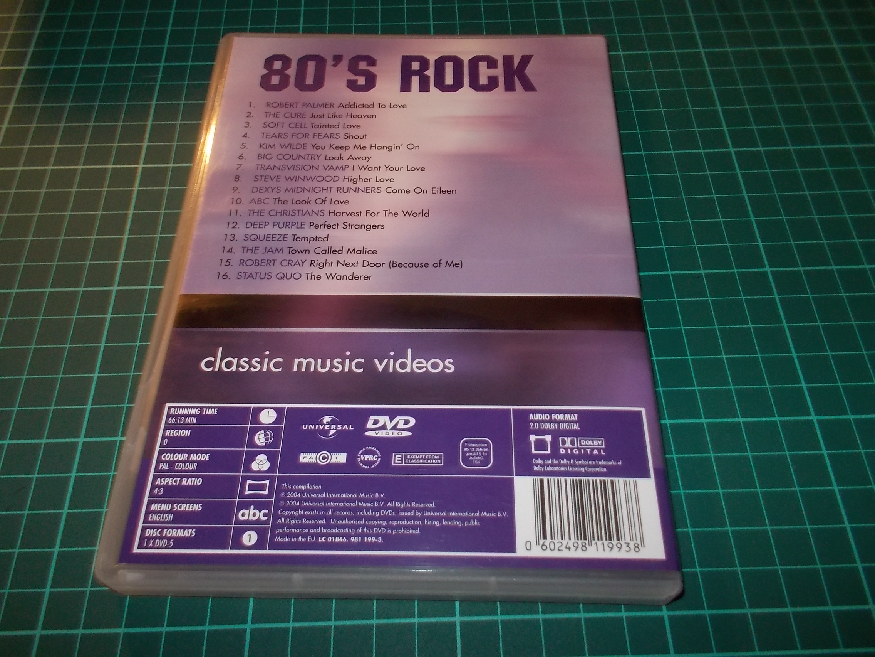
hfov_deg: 61.7
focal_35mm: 29
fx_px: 733
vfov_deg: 48.2
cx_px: 438
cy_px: 328
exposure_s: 1/30
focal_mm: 4.1
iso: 200
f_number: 3.3
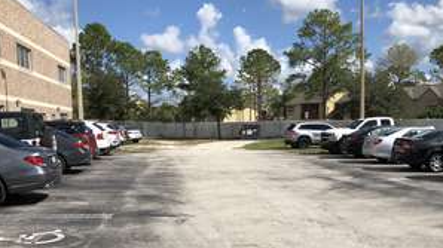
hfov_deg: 49.3
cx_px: 245
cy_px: 187
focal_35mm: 41
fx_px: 481
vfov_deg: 28.5
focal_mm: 4
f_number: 1.8
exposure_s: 1/3003
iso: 20
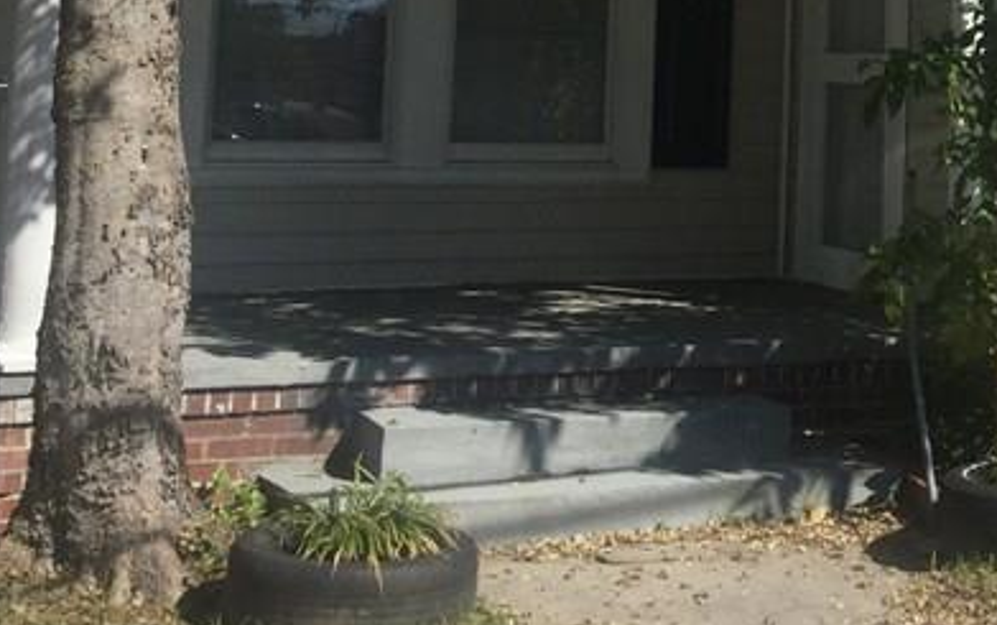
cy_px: -143
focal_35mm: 86
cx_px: 1007
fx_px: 2338
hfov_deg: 23.1
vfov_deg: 14.7
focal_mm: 3.3
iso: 25
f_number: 2.4
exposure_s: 1/1381
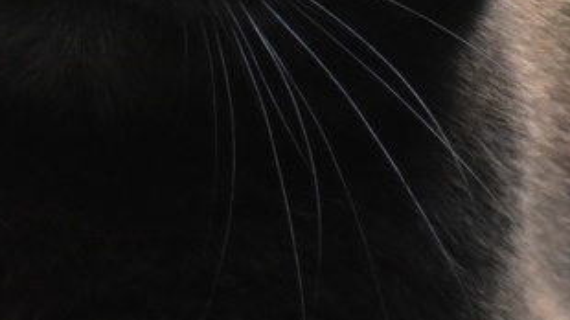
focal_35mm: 639
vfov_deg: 1.9
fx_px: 9653
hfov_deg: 3.4
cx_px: -113
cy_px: -57
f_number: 5.3
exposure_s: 1/2500
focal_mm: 90
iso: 2000
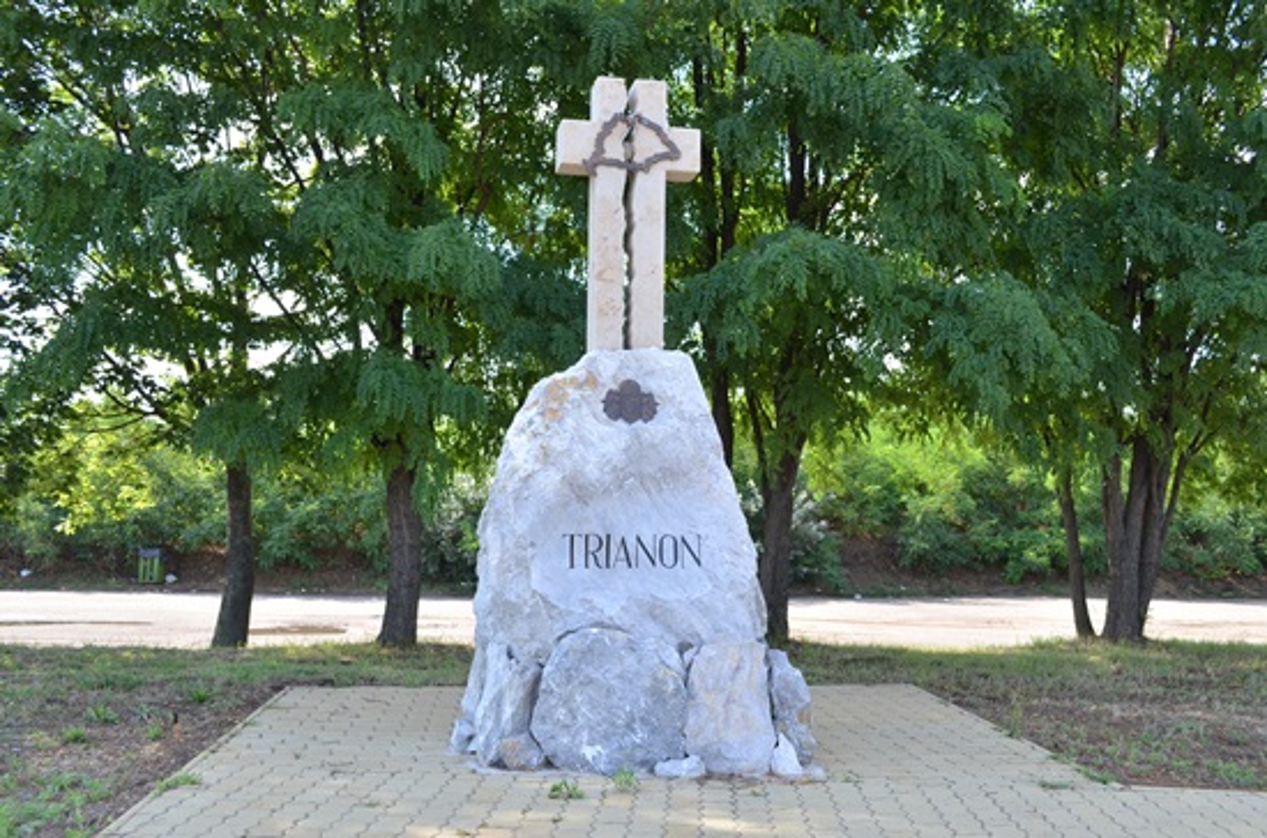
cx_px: 634
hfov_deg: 53.2
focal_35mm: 36
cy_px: 419
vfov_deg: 36.7
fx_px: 1264
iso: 320
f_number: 7.1
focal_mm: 24
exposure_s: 1/320
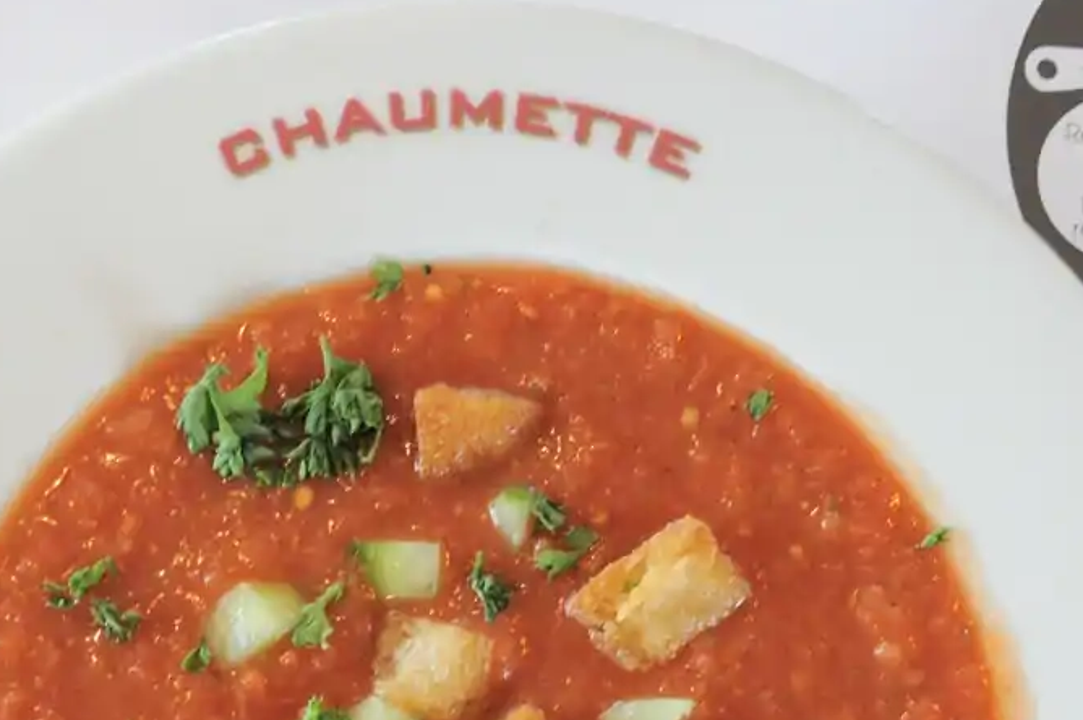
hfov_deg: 20.2
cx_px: 441
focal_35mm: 101
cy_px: 761
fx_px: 3035
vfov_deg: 13.3
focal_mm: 30
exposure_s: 1/40
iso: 800
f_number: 4.5
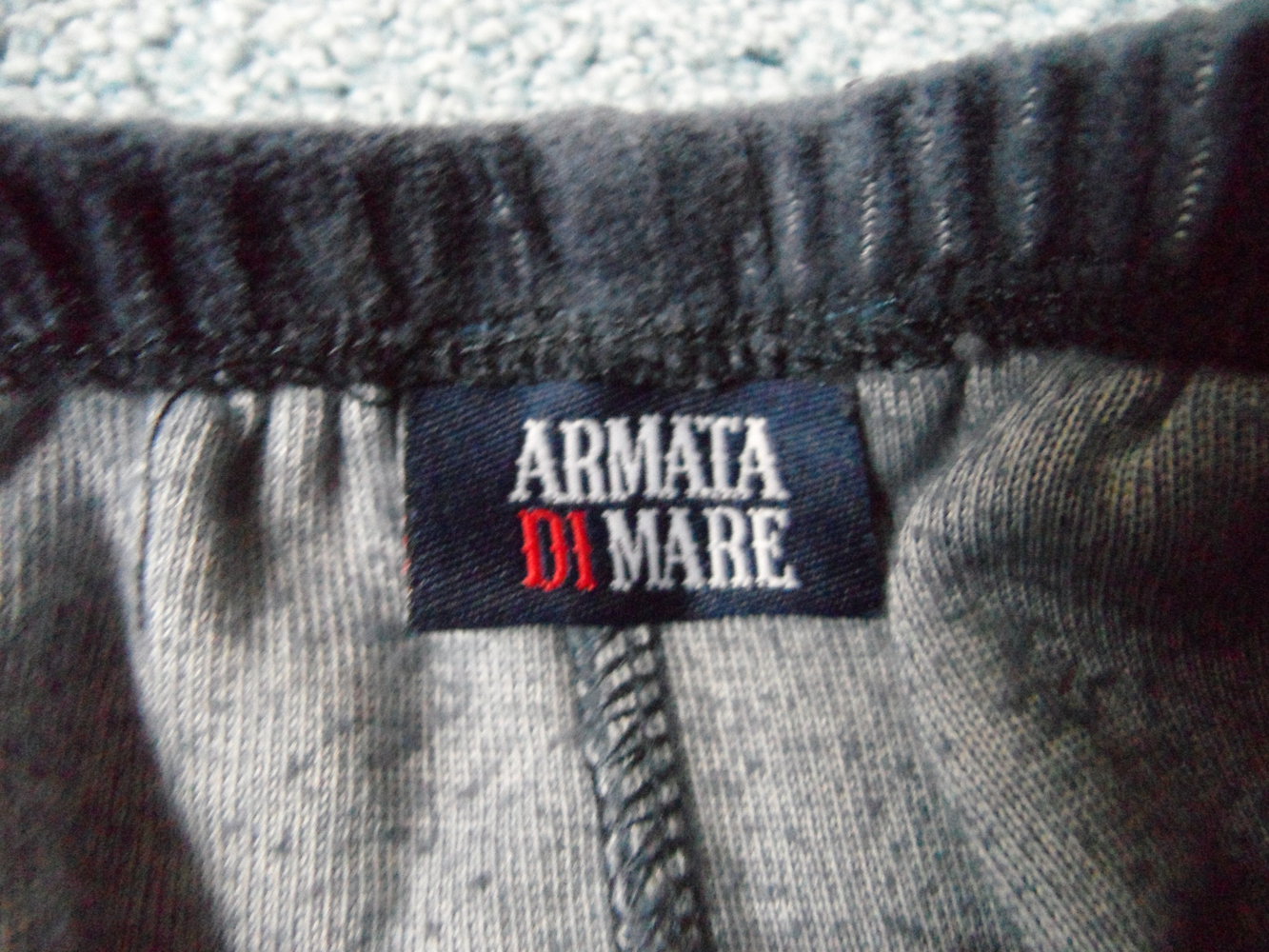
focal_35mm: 24
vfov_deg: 56.8
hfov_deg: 71.6
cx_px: 634
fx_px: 880
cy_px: 476
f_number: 2.9
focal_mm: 4.1
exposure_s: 1/30
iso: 800
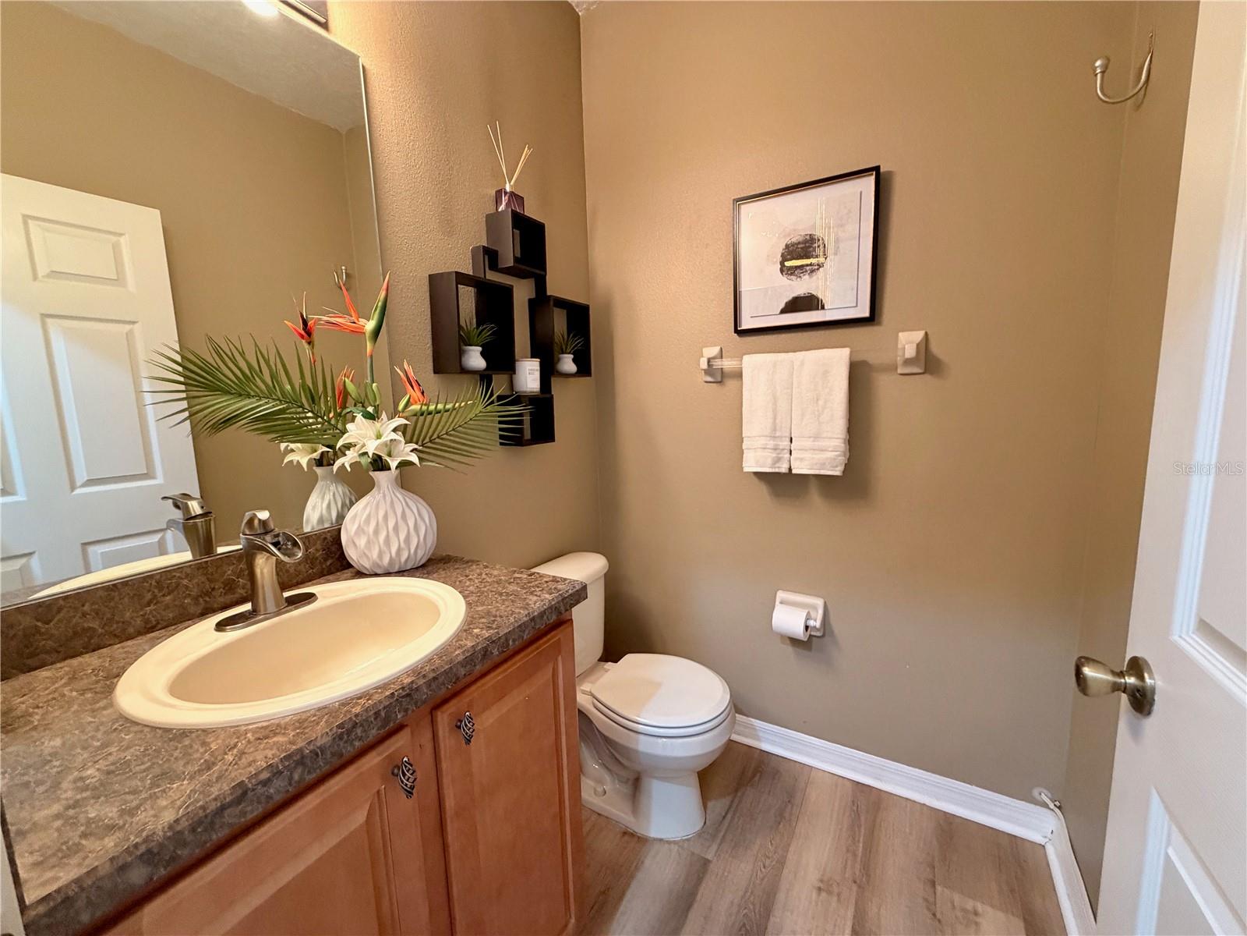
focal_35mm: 14
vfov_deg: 85.7
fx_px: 504
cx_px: 624
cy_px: 468
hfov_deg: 102.1
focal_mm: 2.22
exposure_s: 1/60
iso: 400
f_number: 2.2
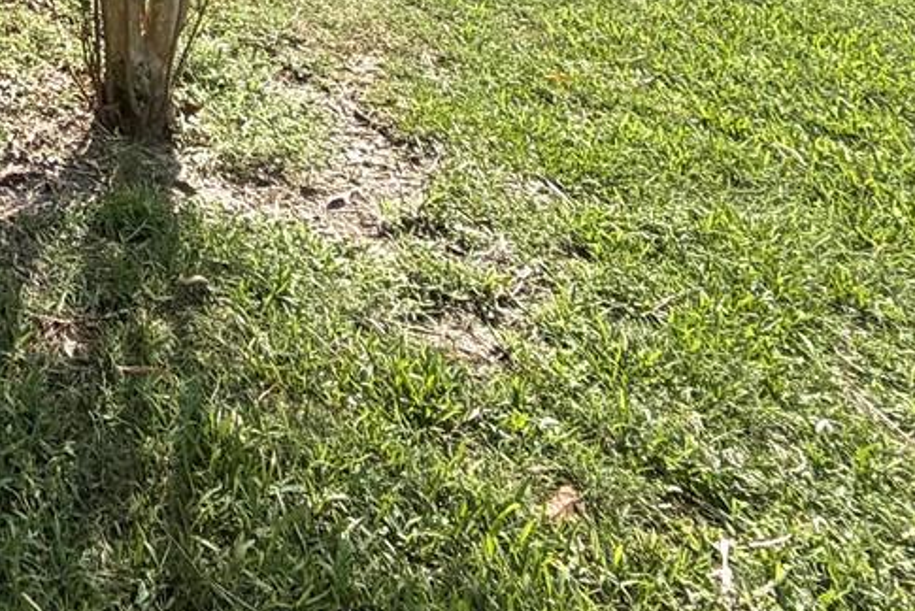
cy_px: -417
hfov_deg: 29.7
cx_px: -364
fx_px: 1221
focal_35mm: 48
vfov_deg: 21.2
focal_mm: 2.22
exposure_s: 1/770
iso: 20
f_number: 2.2
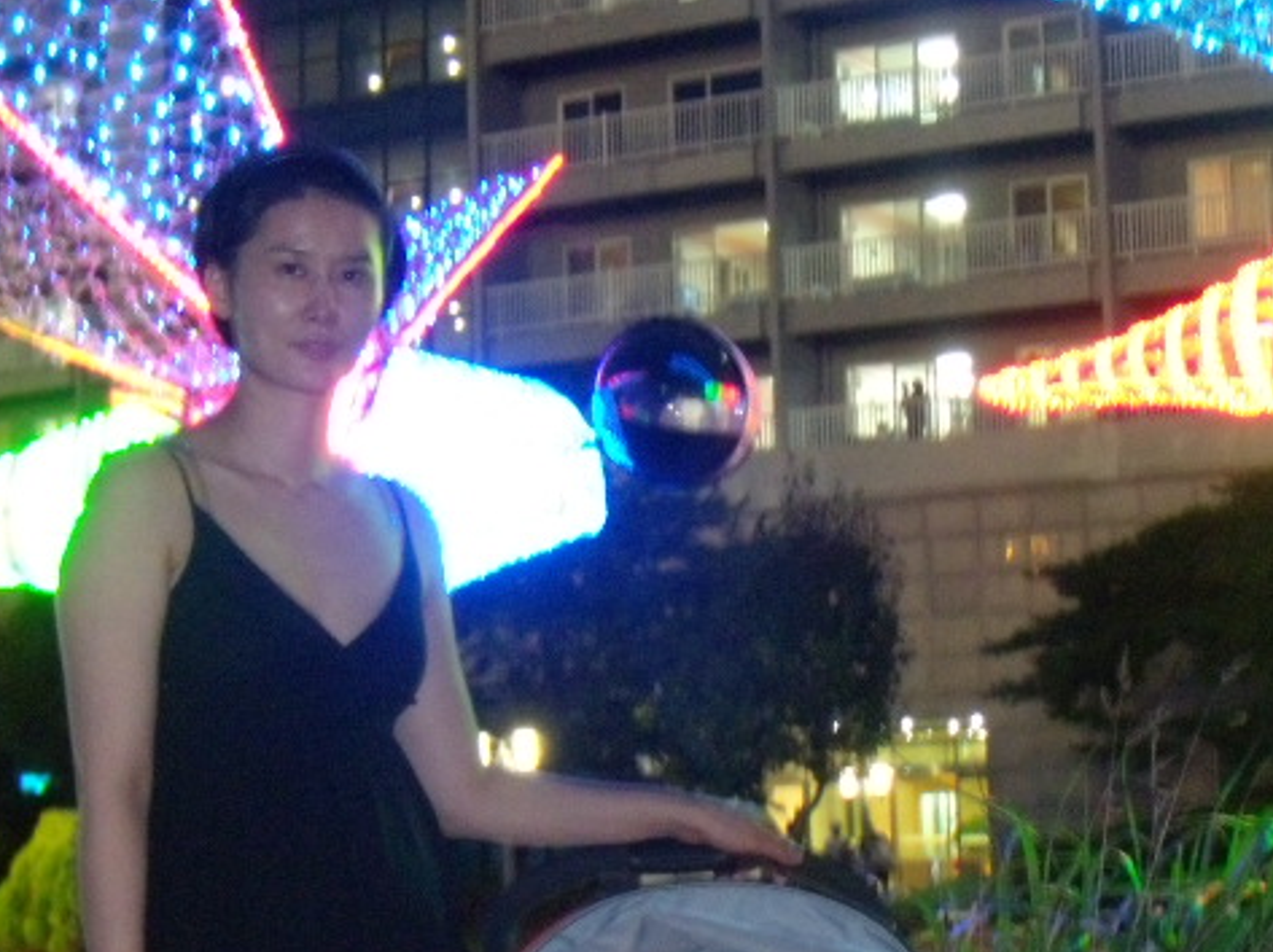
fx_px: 2866
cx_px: 864
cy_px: 791
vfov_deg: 18.7
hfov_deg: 24.9
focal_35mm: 78
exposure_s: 1/4
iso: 400
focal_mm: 6.4
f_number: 3.6
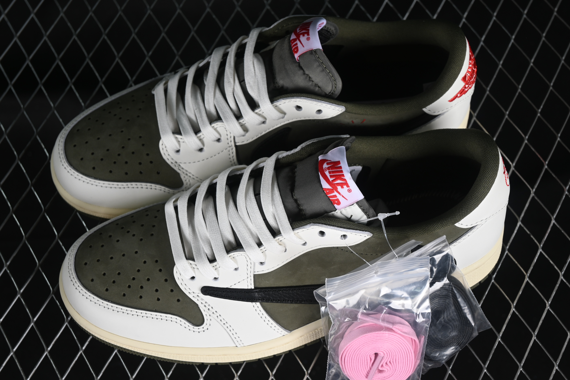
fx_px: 1187
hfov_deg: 27.0
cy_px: 190
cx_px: 285
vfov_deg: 18.2
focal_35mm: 75
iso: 160
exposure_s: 1/60
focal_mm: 50
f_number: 7.1
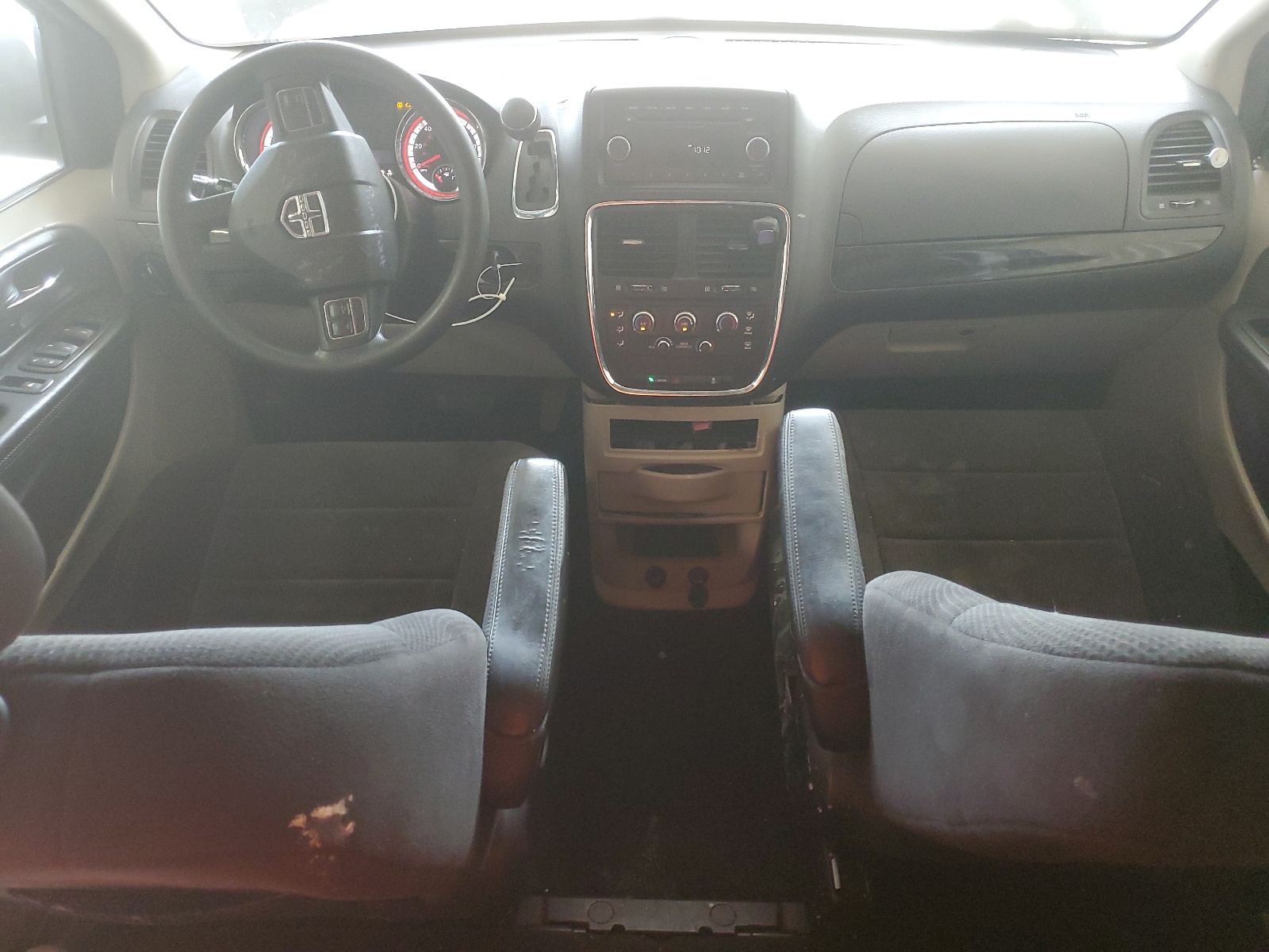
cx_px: 634
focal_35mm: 26
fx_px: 953
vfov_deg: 53.1
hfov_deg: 67.3
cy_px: 476
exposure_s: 1/60.2
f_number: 1.5
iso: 276
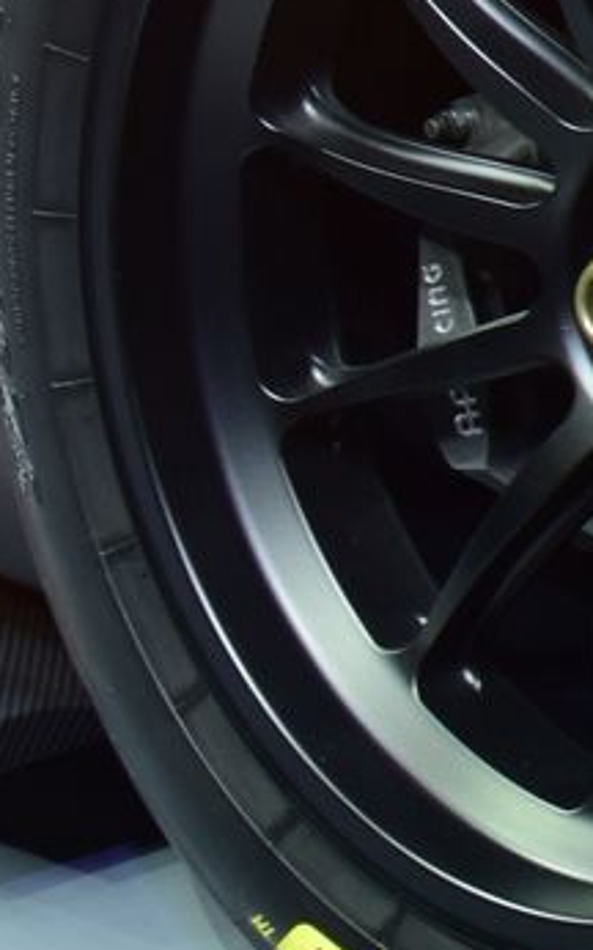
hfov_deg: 4.3
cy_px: -342
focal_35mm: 283
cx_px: 2427
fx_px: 7324
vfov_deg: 7.3
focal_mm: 32
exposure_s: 1/125
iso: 200
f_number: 10
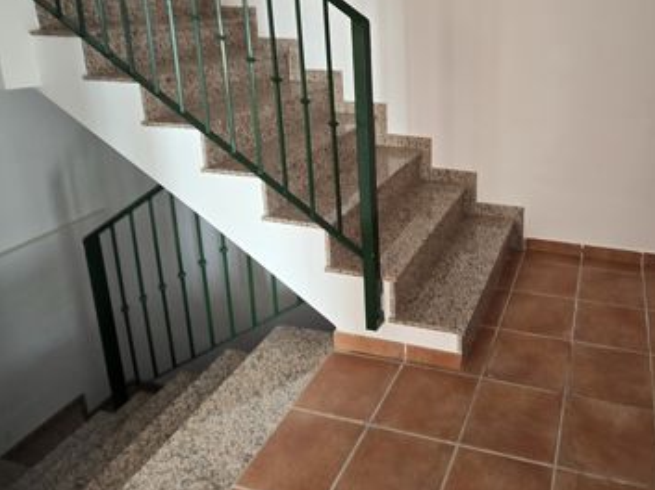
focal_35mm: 26
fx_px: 491
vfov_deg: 50.6
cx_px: 474
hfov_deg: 64.2
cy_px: 119
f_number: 2.2
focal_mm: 2.2
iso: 100
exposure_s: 1/50
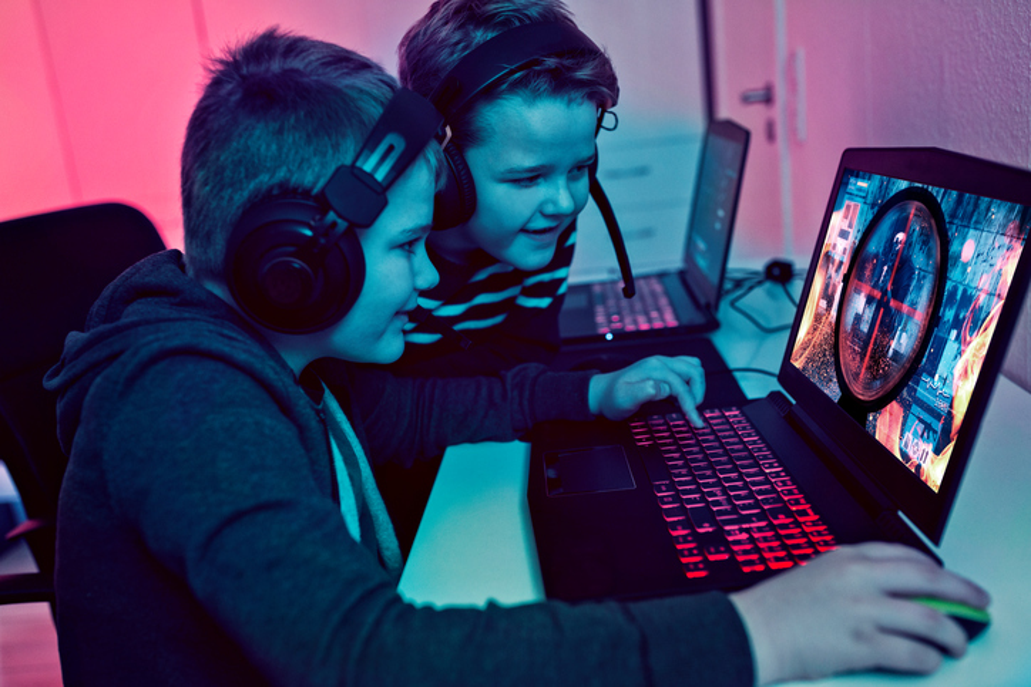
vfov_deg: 37.9
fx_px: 1002
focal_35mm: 35
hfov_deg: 54.4
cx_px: 516
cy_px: 344
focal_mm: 35
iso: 640
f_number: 2.8
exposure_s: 1/80
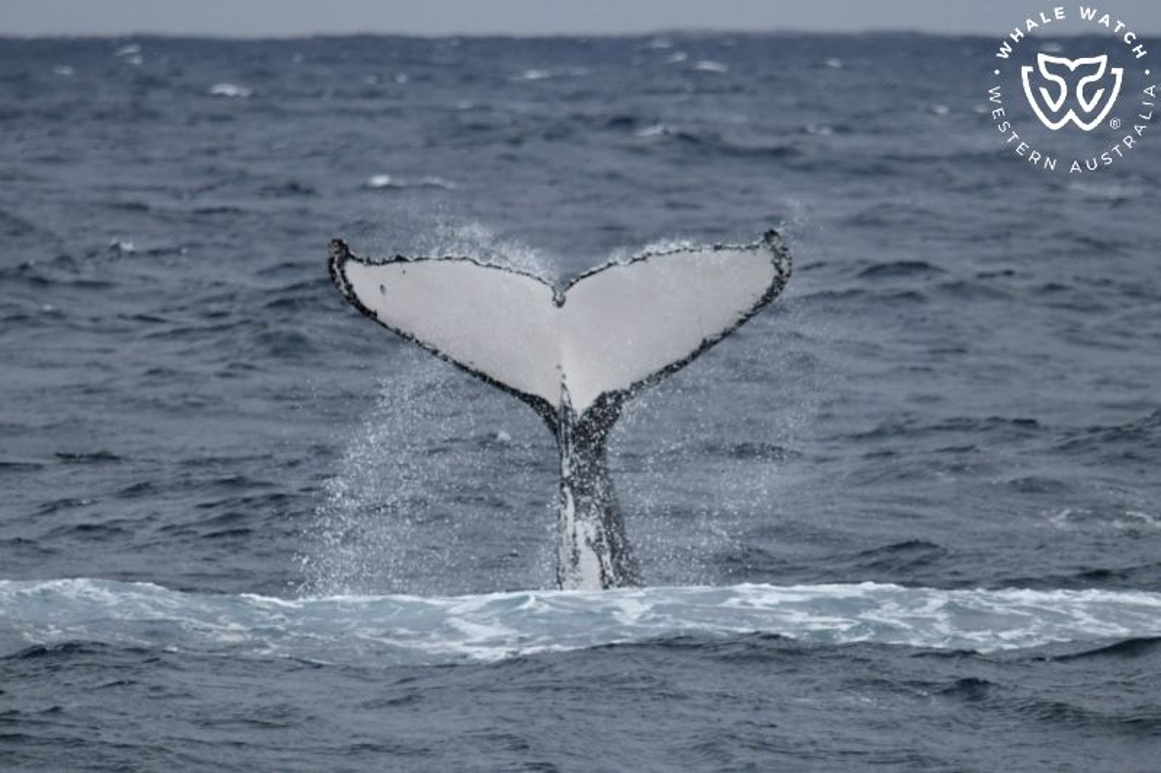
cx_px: 580
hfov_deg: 4.1
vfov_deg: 2.7
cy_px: 386
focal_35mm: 500
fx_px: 16121
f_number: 6.3
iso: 1400
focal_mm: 500
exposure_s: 1/8000
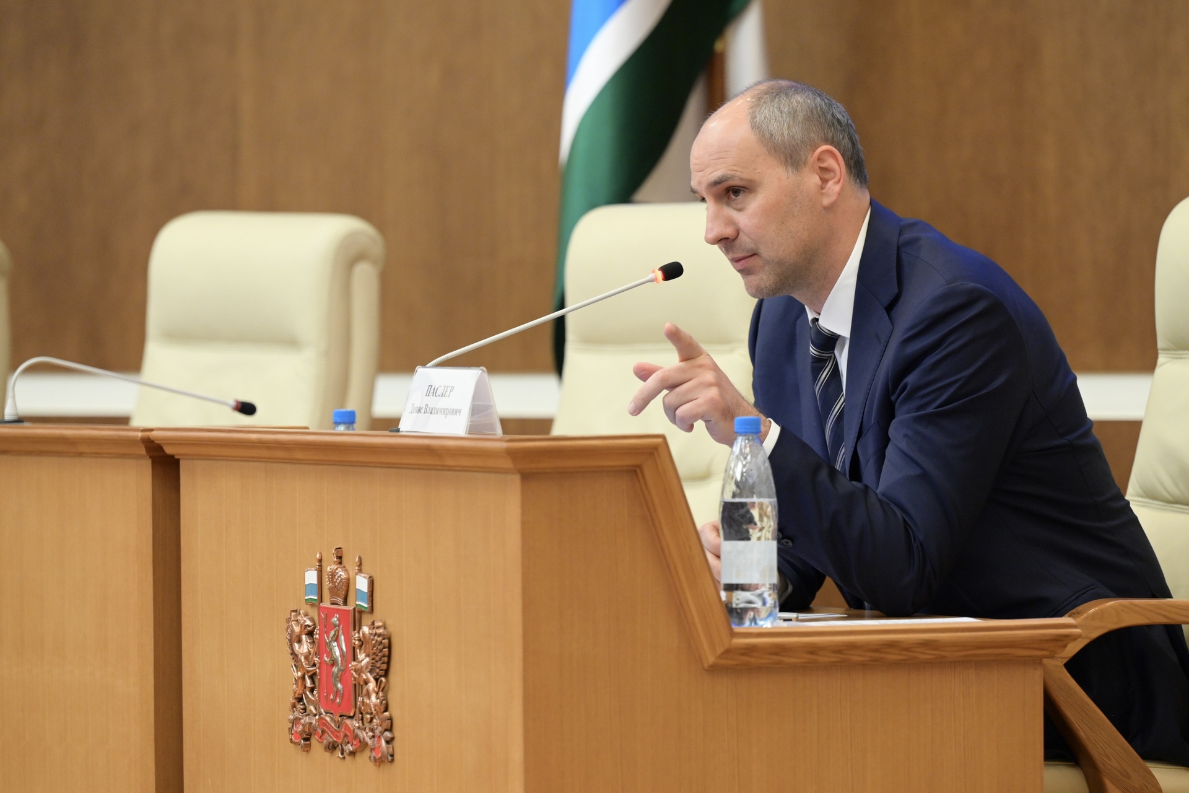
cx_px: 594
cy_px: 396
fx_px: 5449
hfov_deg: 12.5
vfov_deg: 8.3
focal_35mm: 165
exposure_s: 1/160
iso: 2500
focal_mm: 165
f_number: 3.5
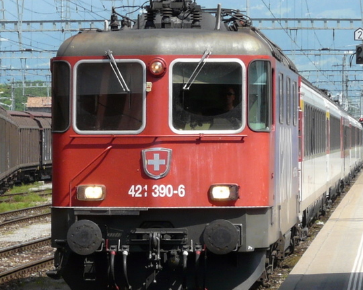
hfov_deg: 10.5
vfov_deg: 8.4
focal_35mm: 183
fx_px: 1966
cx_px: 153
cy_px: 115
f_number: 5.6
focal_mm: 16.6
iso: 100
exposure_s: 1/250
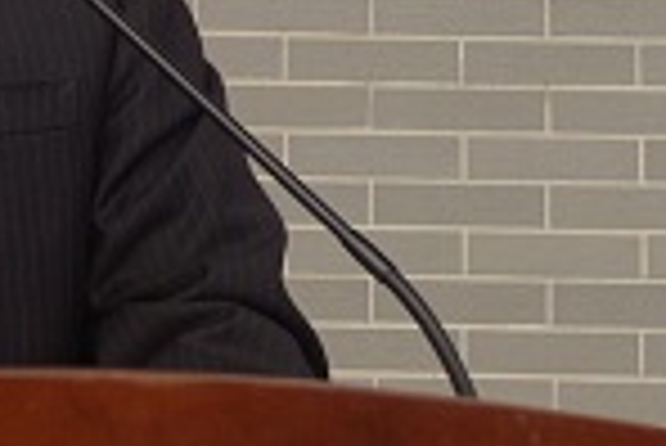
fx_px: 2907
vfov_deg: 8.6
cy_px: -196
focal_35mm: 157
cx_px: -189
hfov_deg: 12.7
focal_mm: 28.13
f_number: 8
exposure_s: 1/400
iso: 800
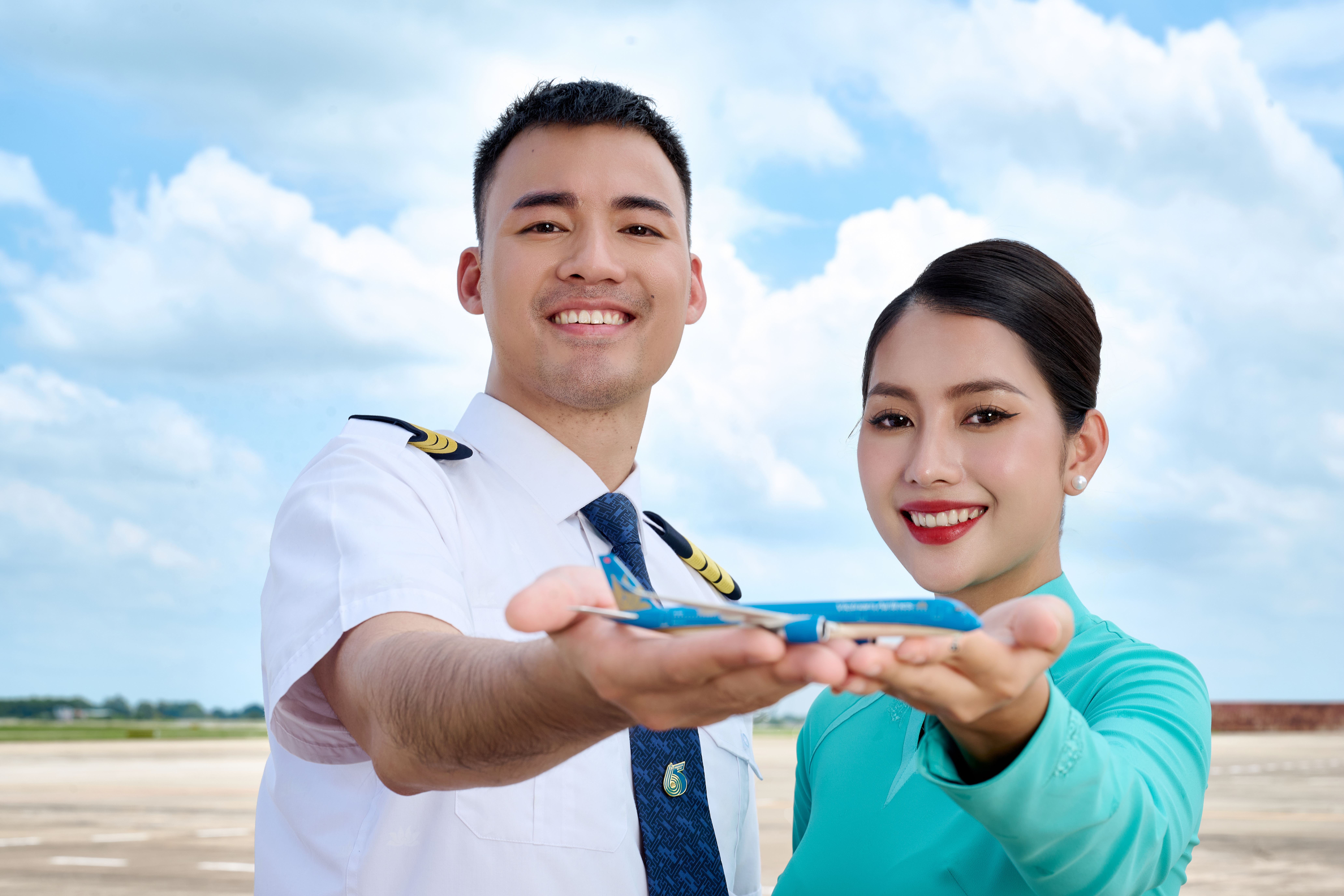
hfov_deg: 31.9
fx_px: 2352
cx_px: 672
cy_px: 448
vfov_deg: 21.6
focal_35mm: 63
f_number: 10
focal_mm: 63
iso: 125
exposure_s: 1/160
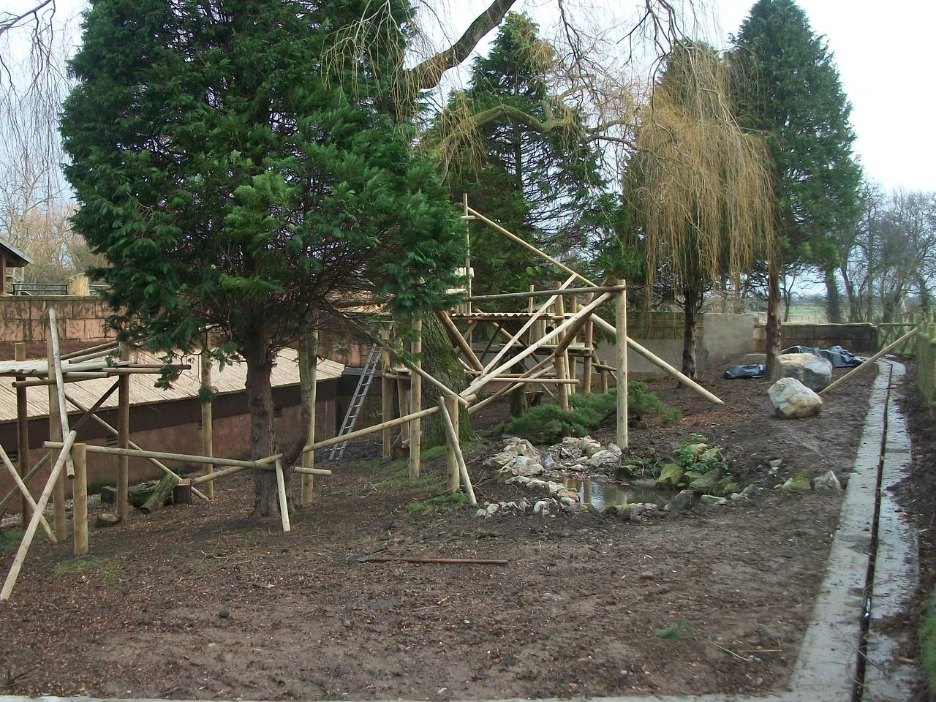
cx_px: 376
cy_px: 318
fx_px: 1082
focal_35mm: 40
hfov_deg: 46.5
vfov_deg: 35.9
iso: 80
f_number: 2.9
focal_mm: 5.7
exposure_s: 1/125
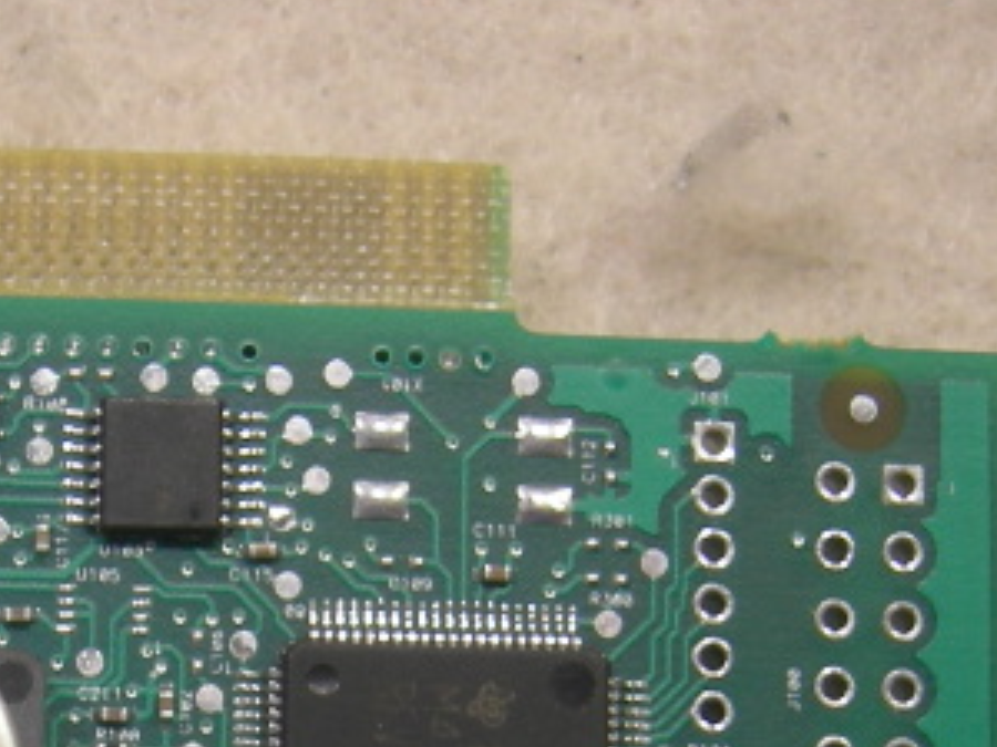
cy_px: 963
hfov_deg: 15.8
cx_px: 50
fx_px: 3543
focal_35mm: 123
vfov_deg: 11.7
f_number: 2.7
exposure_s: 1/56.7
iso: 64
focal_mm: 7.5
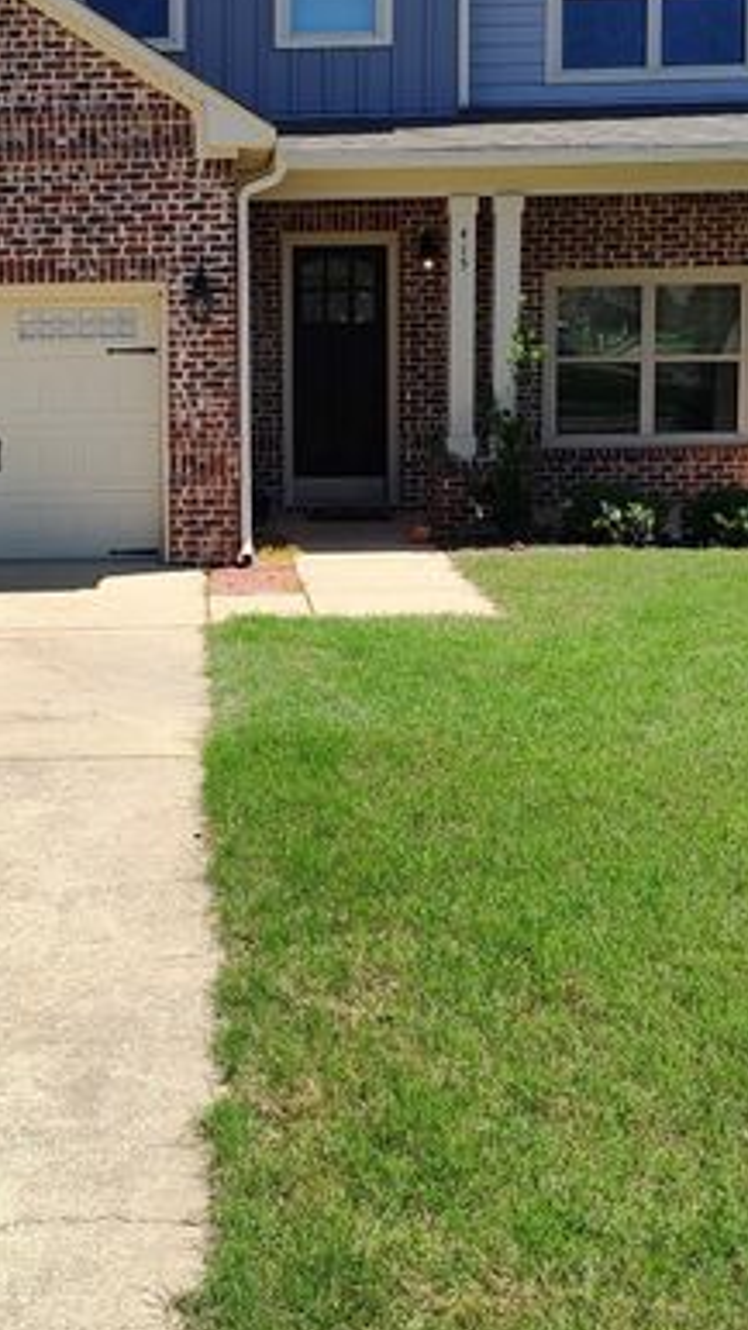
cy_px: 463
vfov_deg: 43.2
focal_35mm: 47
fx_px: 1658
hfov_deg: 24.9
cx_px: 128
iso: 100
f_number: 1.7
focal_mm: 4.71
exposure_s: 1/968
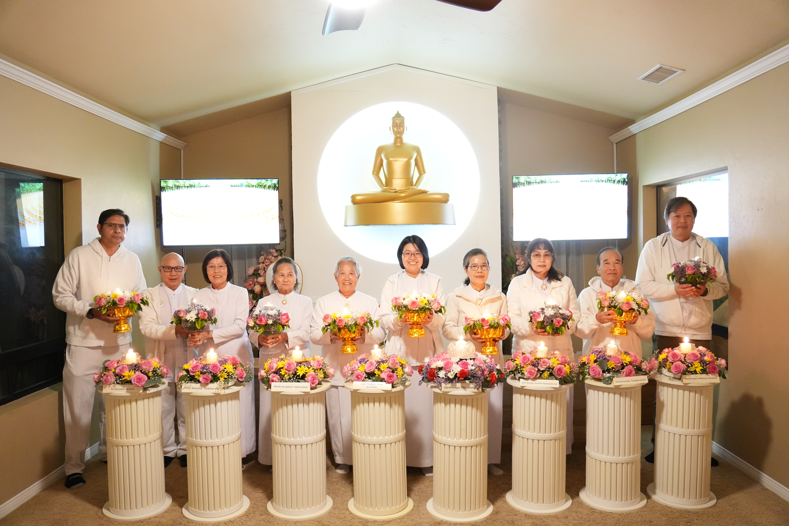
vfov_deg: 50.4
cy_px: 263
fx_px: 559
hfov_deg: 70.4
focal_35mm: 26
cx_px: 394
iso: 3200
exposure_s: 1/30
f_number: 2.8
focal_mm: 17
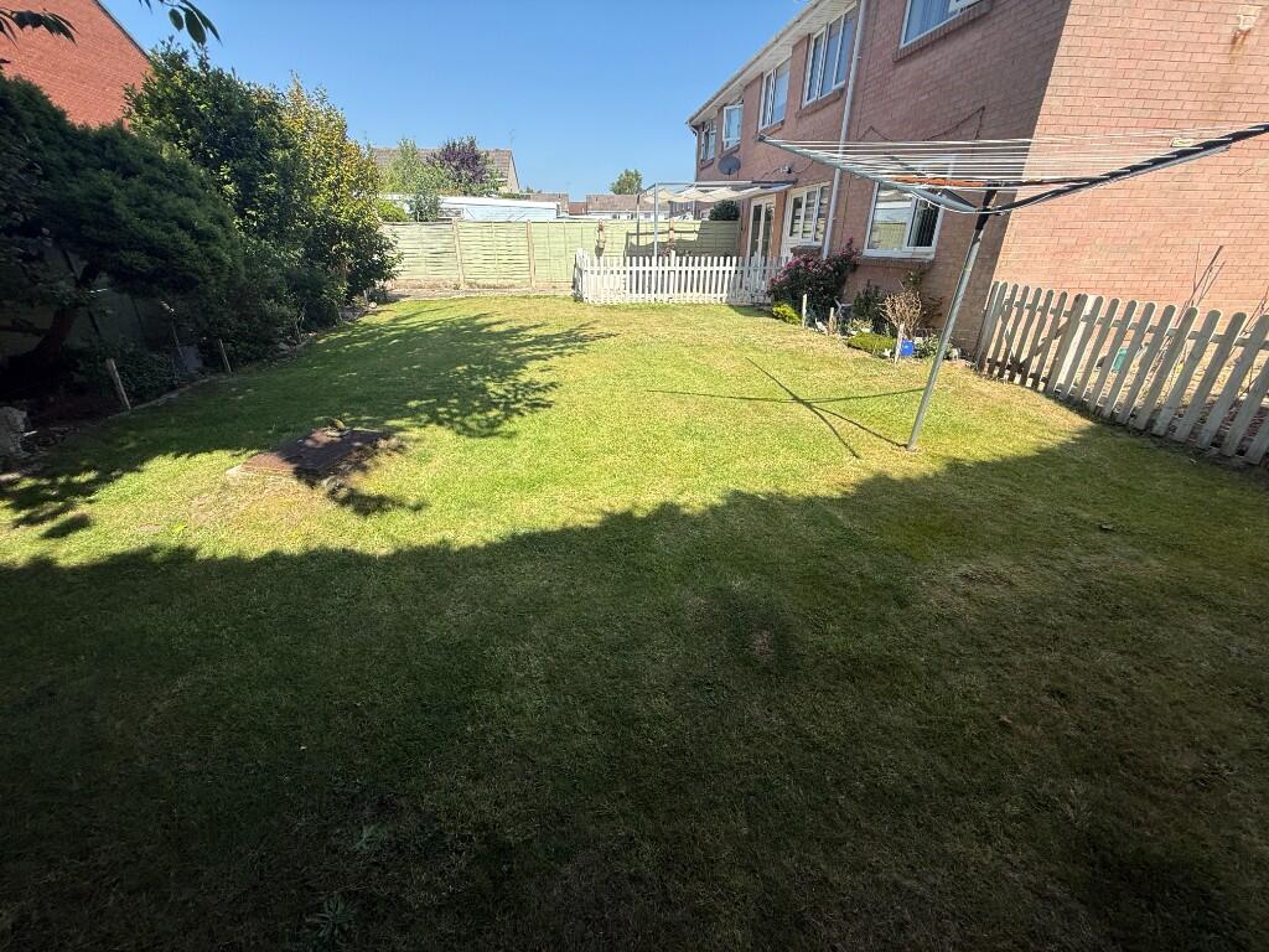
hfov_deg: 102.1
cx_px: 634
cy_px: 476
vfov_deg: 85.7
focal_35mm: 14
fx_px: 513
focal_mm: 2.22
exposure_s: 1/901
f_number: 2.2
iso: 50
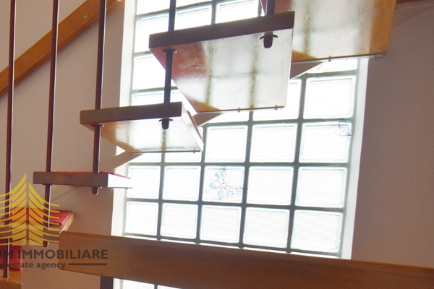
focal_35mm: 30
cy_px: 221
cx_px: 27
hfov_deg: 52.7
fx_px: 362
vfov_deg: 42.1
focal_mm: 10
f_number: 4.5
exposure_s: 1/250
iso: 500
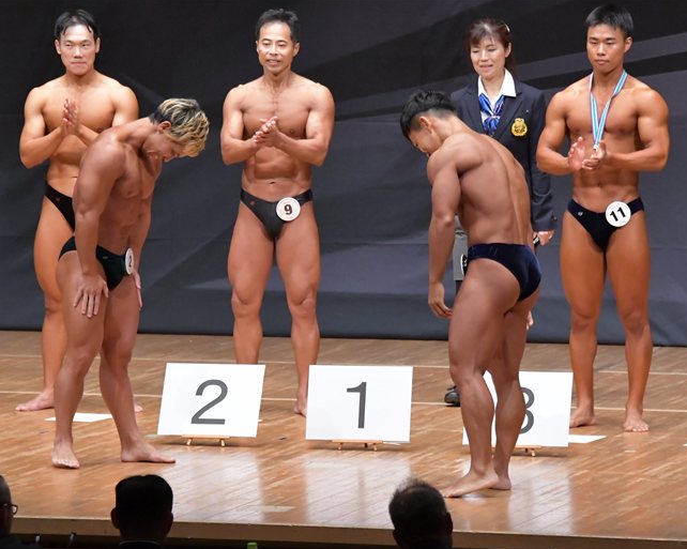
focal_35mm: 289
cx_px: 346
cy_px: 274
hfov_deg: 6.7
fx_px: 5873
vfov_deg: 5.4
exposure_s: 1/400
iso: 8000
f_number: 5.6
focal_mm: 170
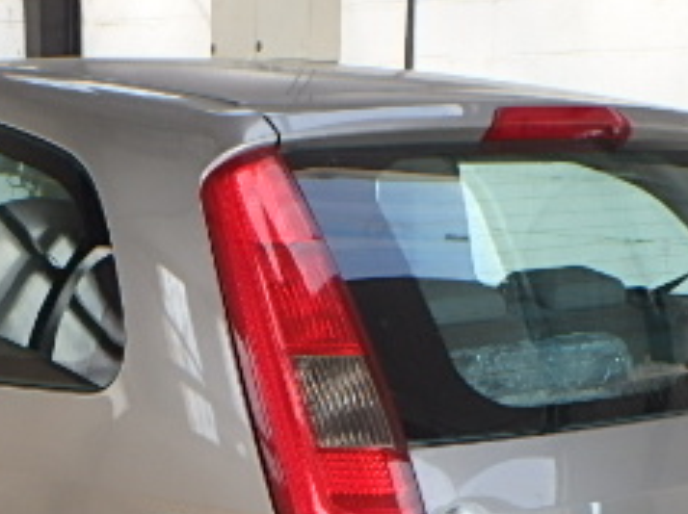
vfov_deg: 18.2
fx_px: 1549
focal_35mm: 78
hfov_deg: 24.9
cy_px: 569
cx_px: 234
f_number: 4.6
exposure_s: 1/60
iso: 200
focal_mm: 5.2
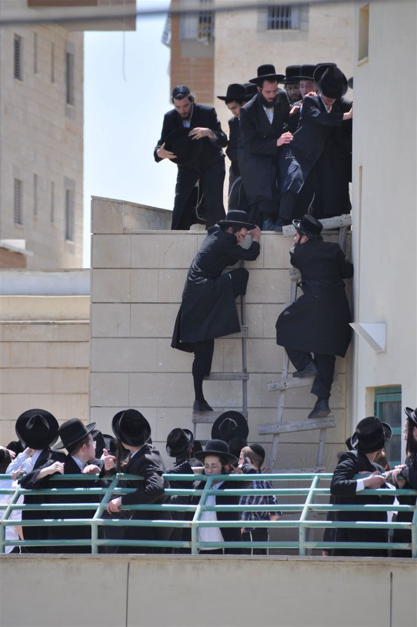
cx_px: 208
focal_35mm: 300
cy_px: 314
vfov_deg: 6.9
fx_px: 5226
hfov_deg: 4.6
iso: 200
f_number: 5.6
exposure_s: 1/500
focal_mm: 200
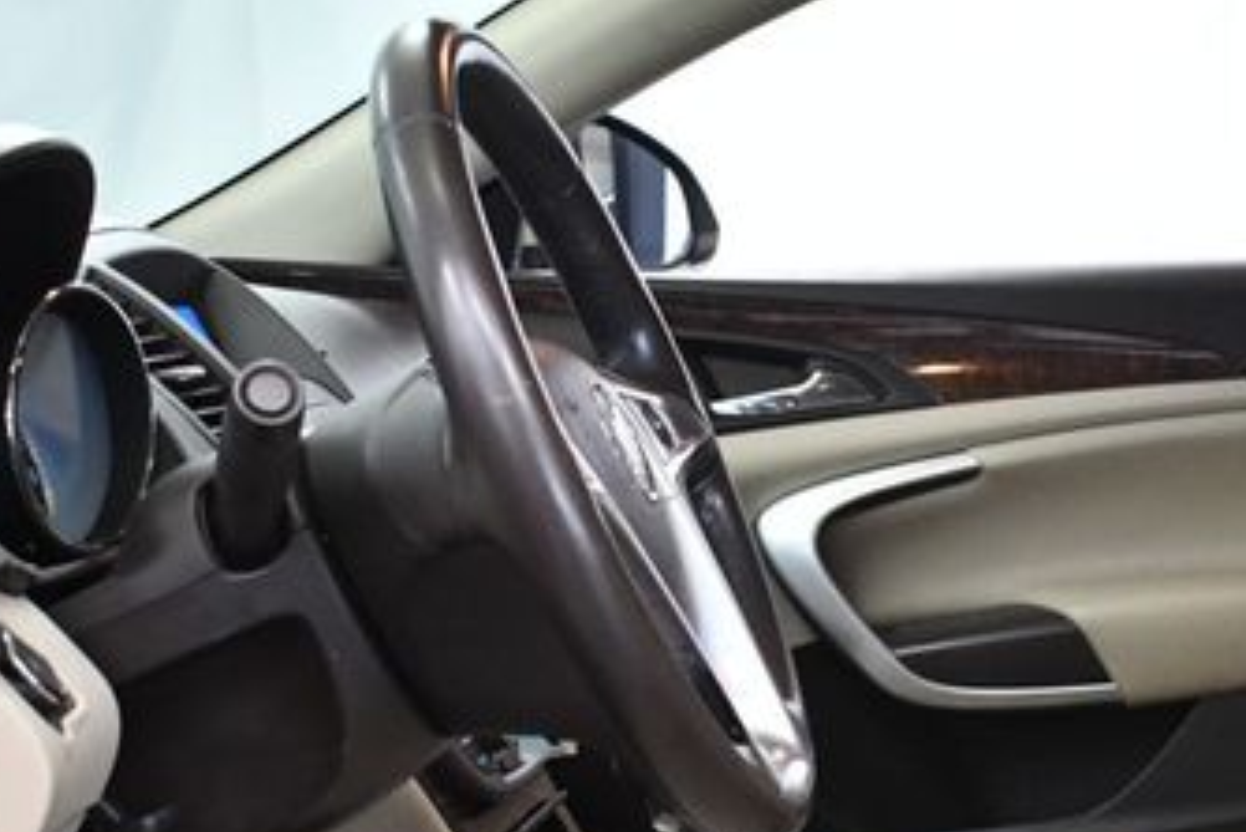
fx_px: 3185
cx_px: 955
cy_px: 791
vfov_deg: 14.7
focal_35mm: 92
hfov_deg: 21.9
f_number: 3.8
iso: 2800
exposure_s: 1/125
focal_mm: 24
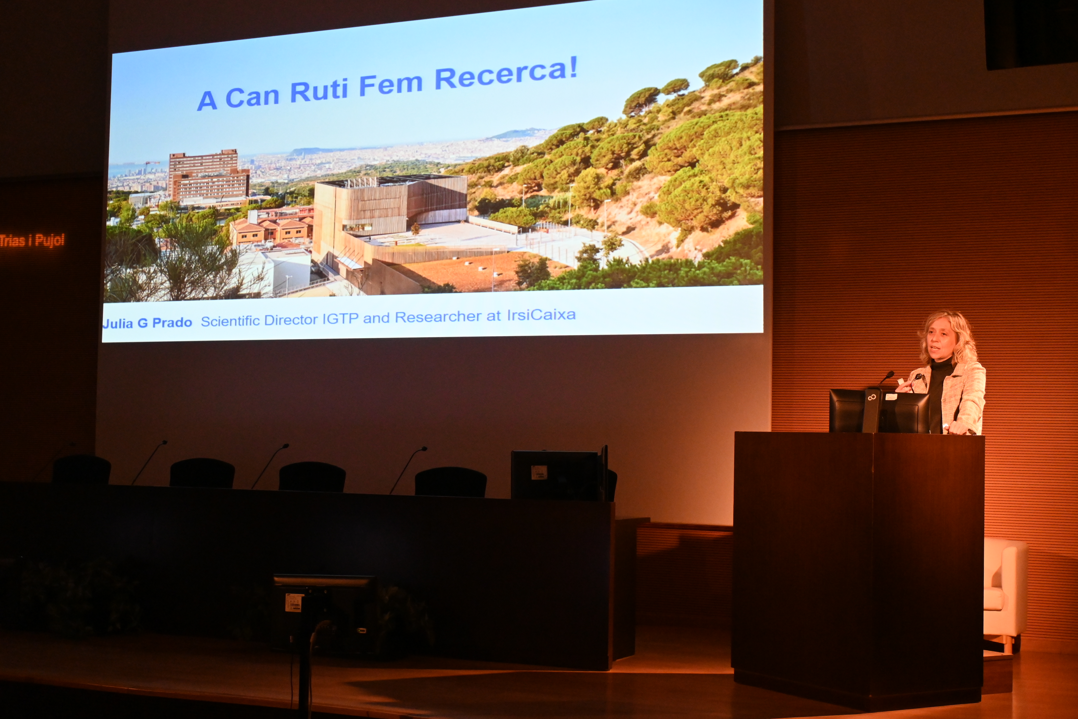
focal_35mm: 52
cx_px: 539
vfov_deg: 25.8
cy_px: 360
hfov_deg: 37.9
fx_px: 1572
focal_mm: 35
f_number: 5.3
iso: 3200
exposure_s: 1/80
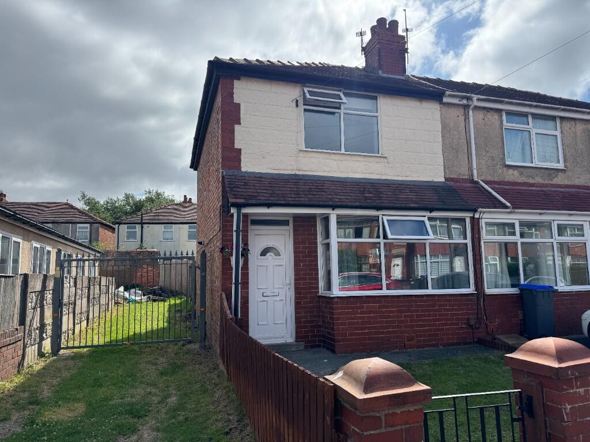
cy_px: 221
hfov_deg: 71.6
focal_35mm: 24
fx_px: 409
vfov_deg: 56.8
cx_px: 295
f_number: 1.78
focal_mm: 6.76
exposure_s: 1/5348
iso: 80
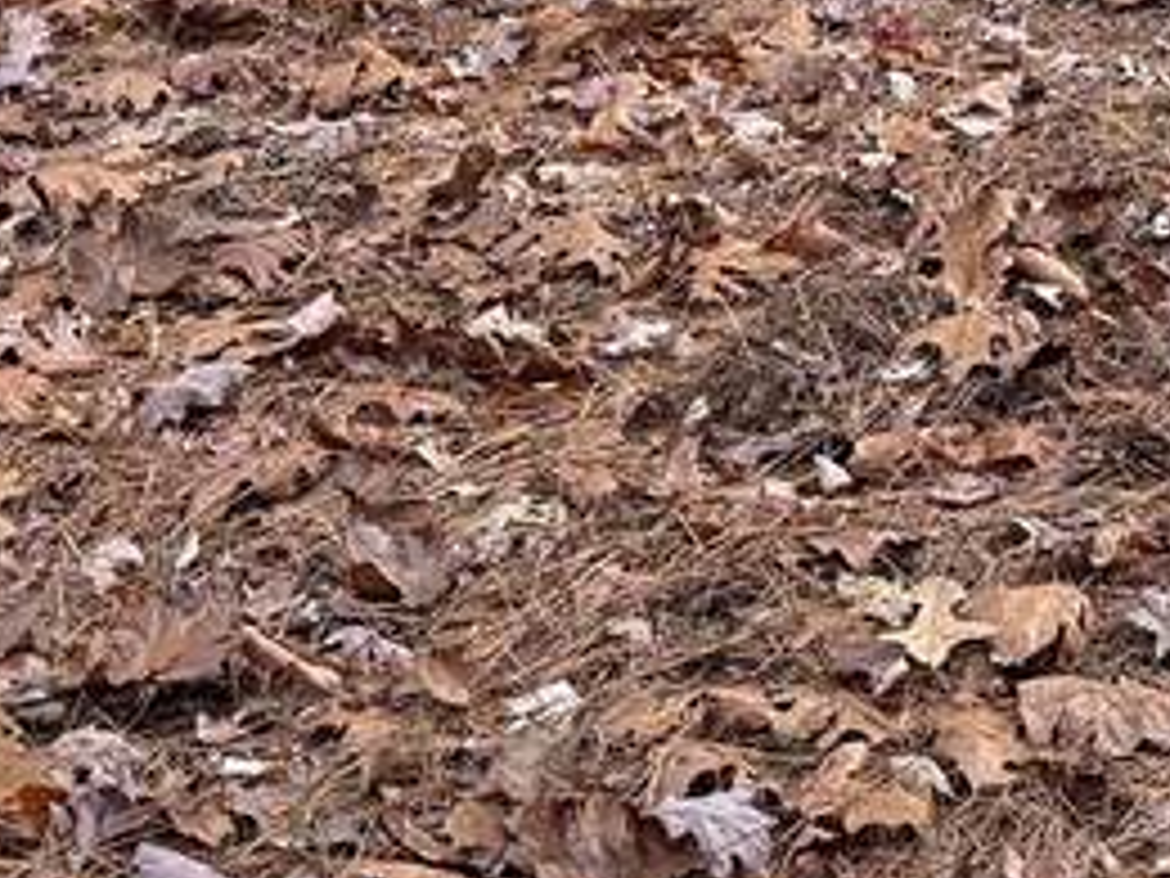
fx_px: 3988
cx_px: 1656
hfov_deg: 15.6
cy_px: -1072
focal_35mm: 118
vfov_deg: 11.0
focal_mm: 6.76
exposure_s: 1/234
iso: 160
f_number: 1.78
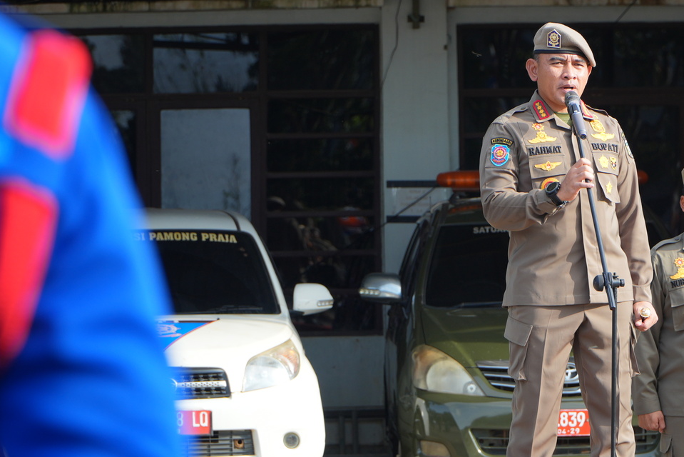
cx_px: 512
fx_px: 4048
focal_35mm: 213
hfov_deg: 9.6
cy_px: 258
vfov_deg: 6.5
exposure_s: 1/320
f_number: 4
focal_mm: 88
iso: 100
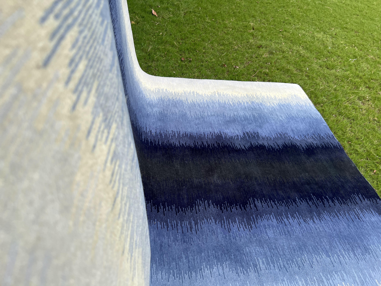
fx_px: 286
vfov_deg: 53.1
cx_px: 190
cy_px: 143
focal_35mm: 26
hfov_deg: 67.3
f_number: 1.5
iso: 50
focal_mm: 5.7
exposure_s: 1/1553
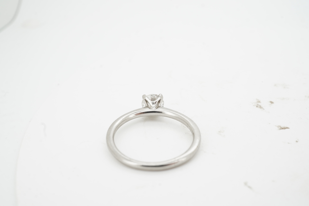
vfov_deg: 29.9
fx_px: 386
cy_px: 103
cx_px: 154
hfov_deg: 43.6
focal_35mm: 45
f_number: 22
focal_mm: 30
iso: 200
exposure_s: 1/100
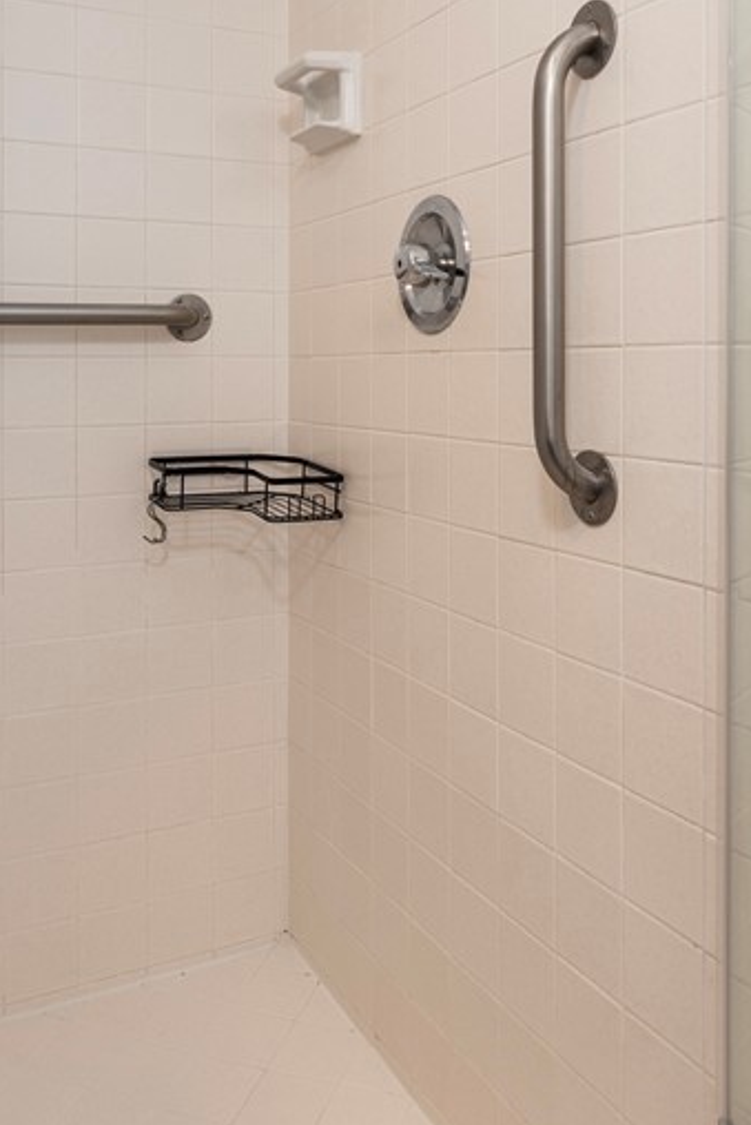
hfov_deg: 41.1
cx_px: 370
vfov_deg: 58.1
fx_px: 1001
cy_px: 432
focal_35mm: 32
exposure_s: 1/13
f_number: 8
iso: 200
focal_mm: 15
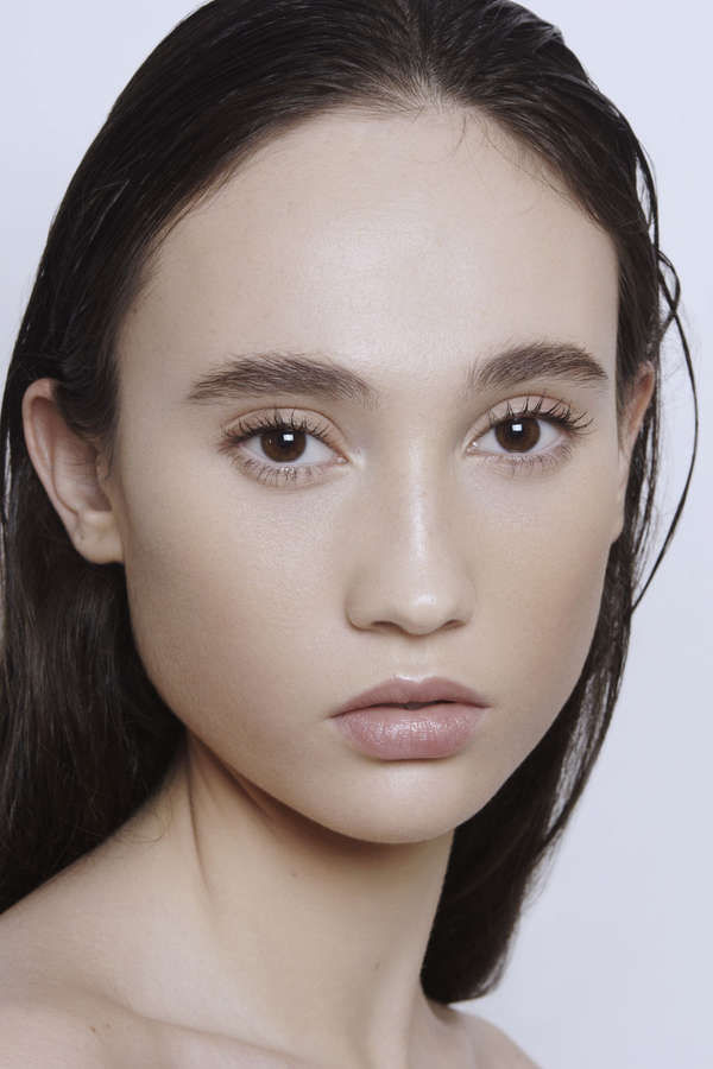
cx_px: 356
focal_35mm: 135
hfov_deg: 10.2
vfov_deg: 15.2
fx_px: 4010
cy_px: 534
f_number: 13
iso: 100
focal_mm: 90
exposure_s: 1/125
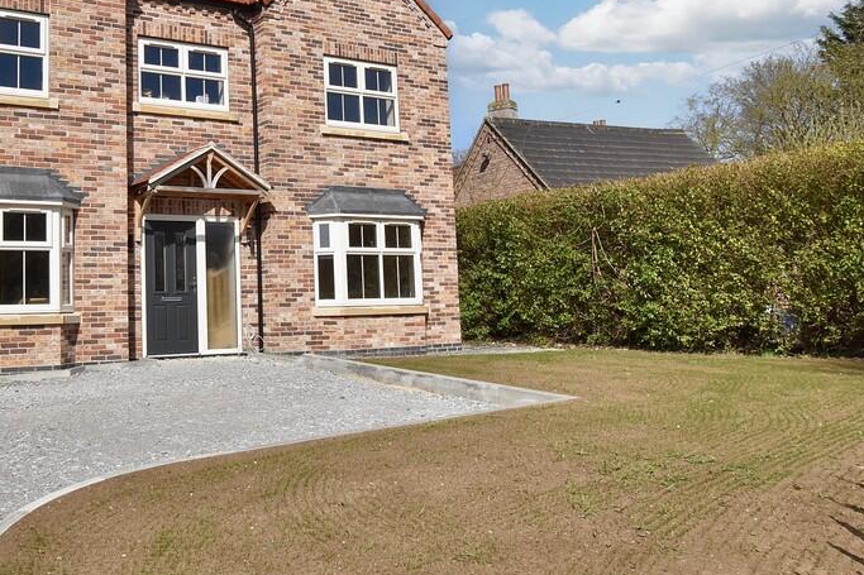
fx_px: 810
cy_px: 215
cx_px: 223
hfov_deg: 53.8
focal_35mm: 34
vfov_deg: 38.9
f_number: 14
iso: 800
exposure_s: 1/800
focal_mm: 15
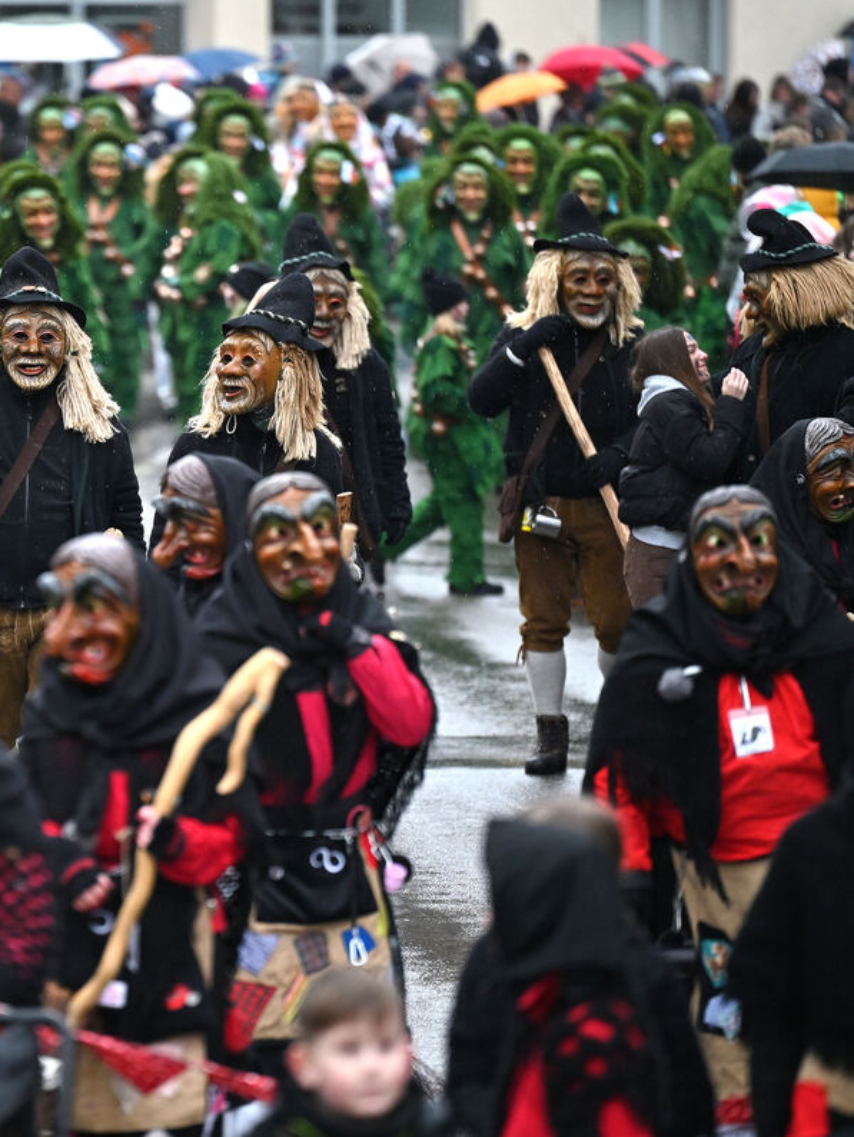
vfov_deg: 6.8
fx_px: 9532
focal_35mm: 290
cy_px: 570
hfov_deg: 5.1
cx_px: 44
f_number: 2.8
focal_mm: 200
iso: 800
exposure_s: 1/1000
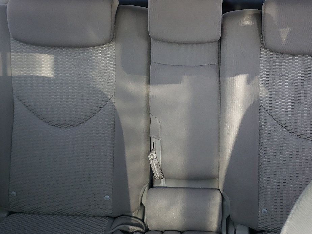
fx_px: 406
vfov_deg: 31.7
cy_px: 62
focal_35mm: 45
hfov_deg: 41.6
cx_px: 205
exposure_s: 1/120
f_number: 1.5
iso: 54
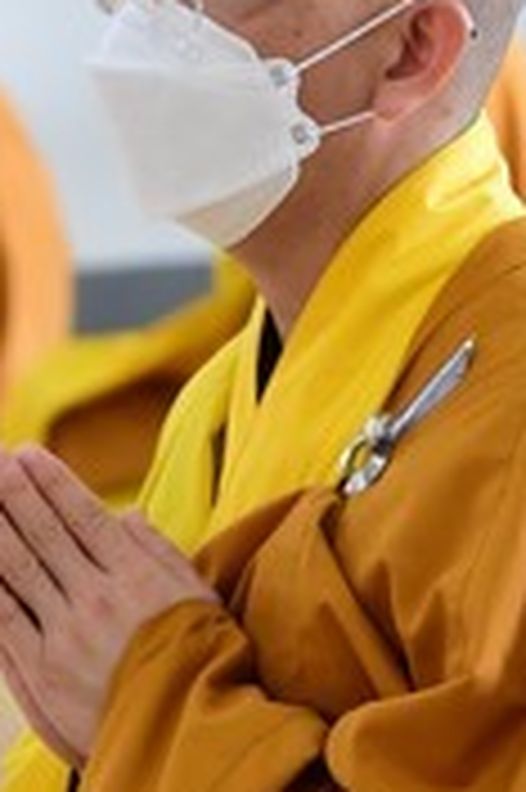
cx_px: 36
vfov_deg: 5.1
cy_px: 194
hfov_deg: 3.4
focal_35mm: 407
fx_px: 8937
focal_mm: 110
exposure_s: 1/125
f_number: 5.6
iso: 4000
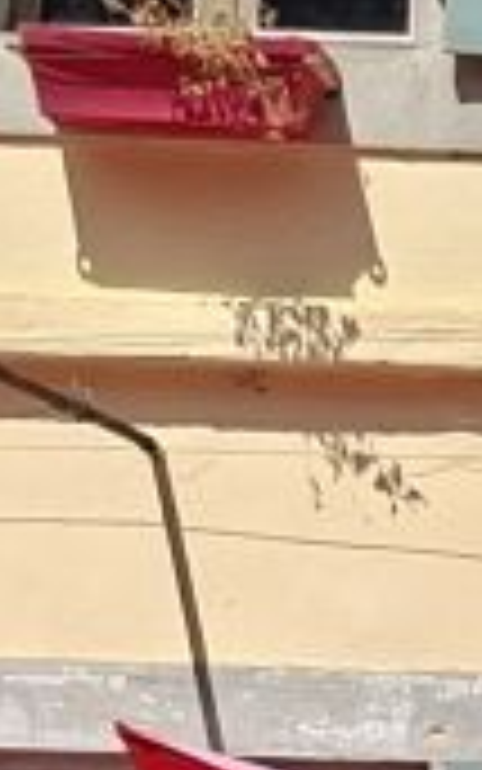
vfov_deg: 9.1
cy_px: 928
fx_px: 4788
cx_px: 1649
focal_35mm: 228
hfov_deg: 5.3
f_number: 1.8
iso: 50
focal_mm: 5.54
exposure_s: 1/2841
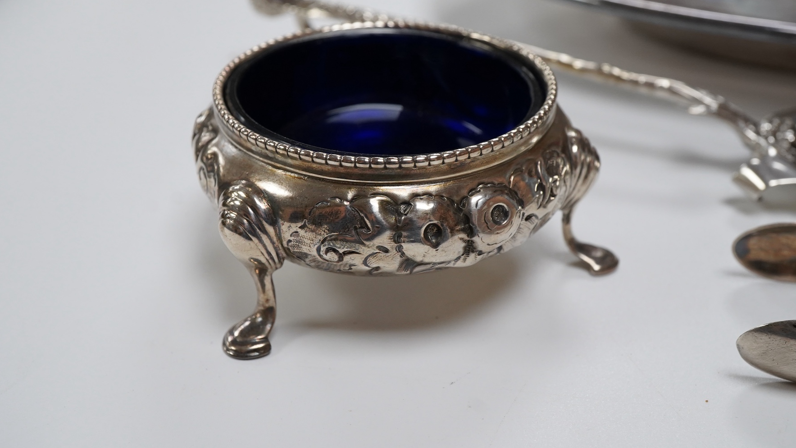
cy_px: 196
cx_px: 393
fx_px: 1013
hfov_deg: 42.9
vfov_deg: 24.9
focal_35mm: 48
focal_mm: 30
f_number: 13
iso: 1250
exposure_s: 1/125
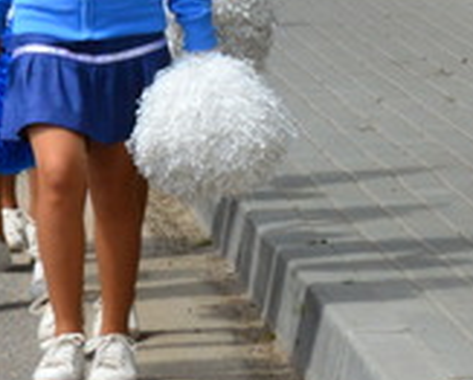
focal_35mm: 482
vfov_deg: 3.2
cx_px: -409
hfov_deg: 4.0
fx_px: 6760
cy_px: -38
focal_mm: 70
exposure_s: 1/160
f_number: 20
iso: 400
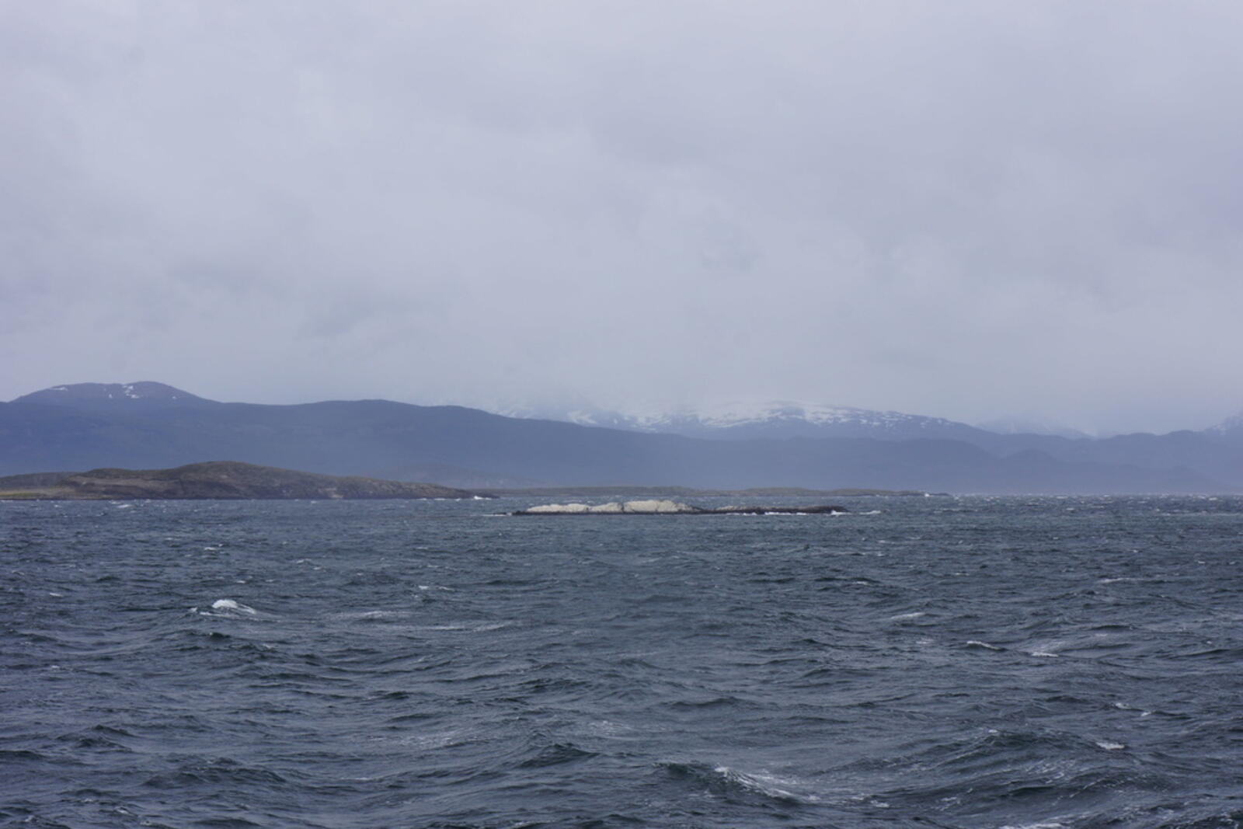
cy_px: 414
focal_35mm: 70
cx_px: 622
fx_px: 2417
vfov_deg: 19.5
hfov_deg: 28.8
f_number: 13
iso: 100
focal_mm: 47
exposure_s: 1/200
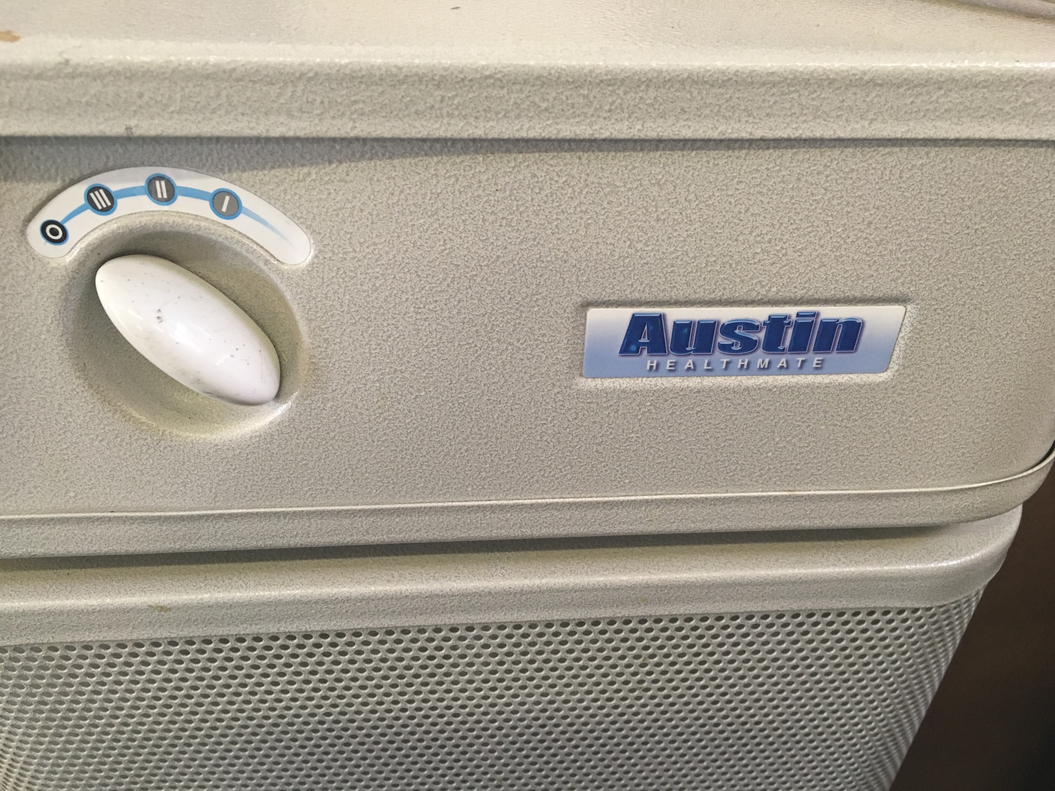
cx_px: 528
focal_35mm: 29
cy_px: 396
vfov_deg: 48.2
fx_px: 884
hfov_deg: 61.7
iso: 100
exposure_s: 1/30
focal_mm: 4.15
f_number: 2.2
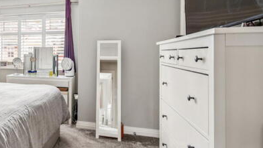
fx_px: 195
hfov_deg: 61.0
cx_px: 45
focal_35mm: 28
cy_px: 53
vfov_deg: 41.2
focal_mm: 16
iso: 320
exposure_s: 1/2.5
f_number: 4.5
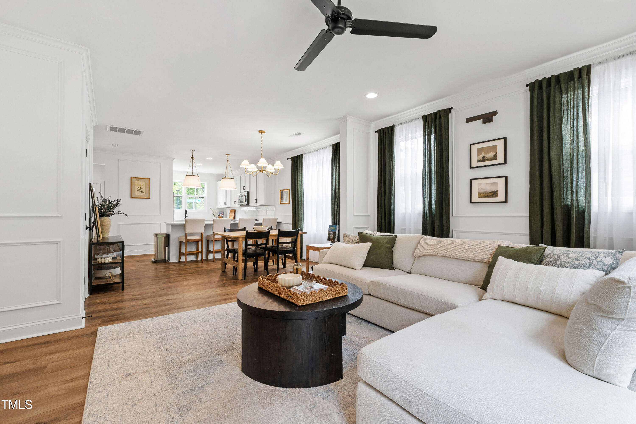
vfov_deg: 77.3
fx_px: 265
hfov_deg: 100.4
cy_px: 212
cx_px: 318
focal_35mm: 15
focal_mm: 10
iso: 100
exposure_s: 1/3
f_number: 8
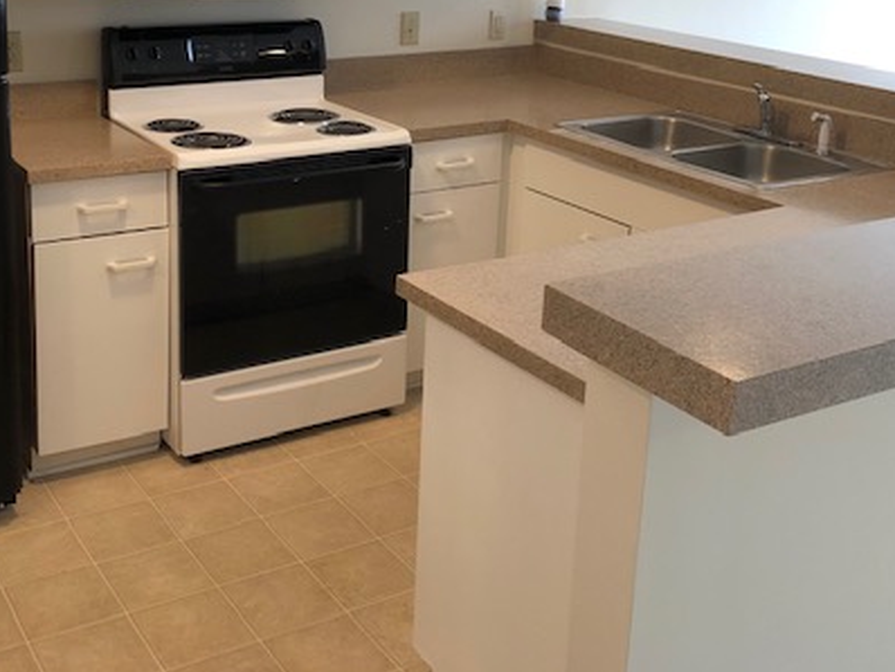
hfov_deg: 41.7
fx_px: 1164
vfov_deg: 31.5
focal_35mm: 45
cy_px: 155
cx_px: 331
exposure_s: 1/15
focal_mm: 4
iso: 50
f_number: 1.8
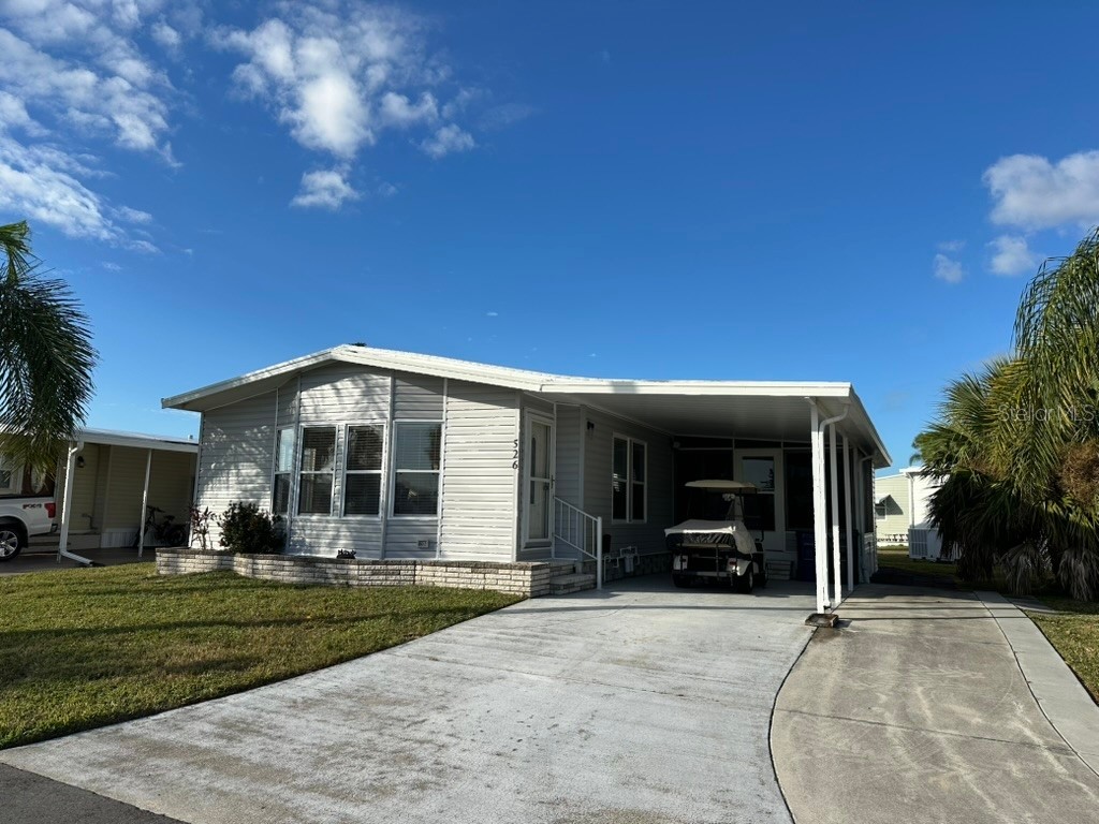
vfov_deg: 56.8
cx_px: 550
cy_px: 412
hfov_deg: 71.6
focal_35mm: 24
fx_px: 762
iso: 80
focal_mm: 6.86
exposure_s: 1/5000
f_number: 1.78
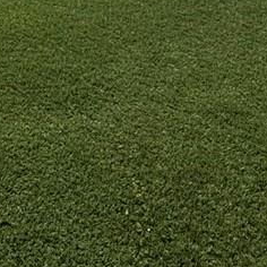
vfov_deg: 15.6
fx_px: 733
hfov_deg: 19.7
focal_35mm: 84
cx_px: -34
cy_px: -293
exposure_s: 1/4630
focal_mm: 2.22
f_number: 2.2
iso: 50
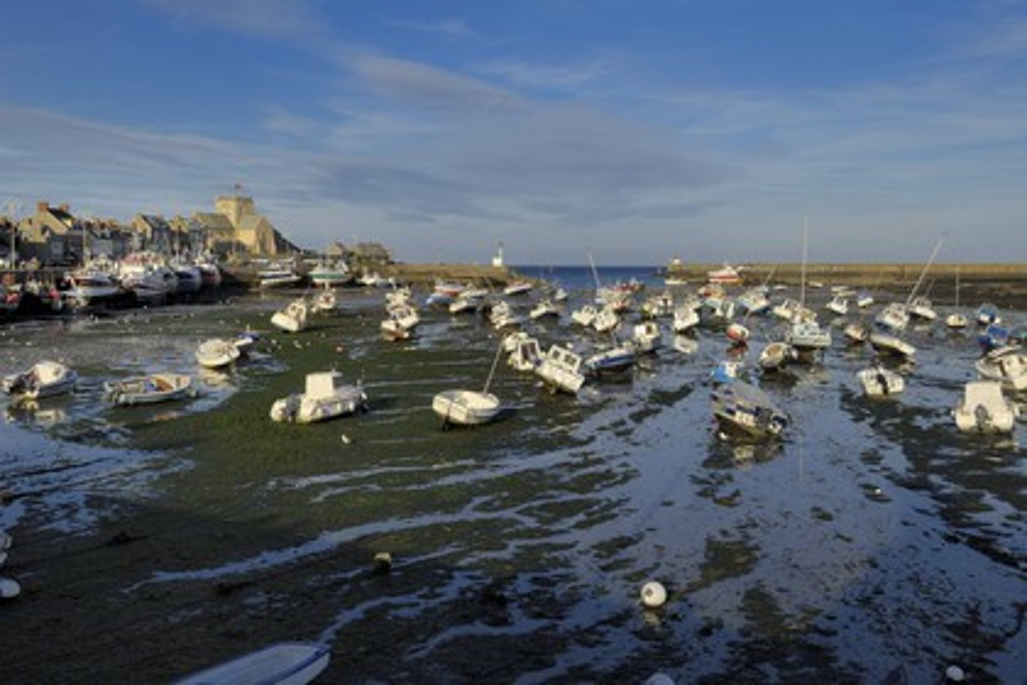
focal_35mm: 36
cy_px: 342
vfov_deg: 36.9
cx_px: 514
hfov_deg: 53.1
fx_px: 1027
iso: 100
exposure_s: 1/160
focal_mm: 24
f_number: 11
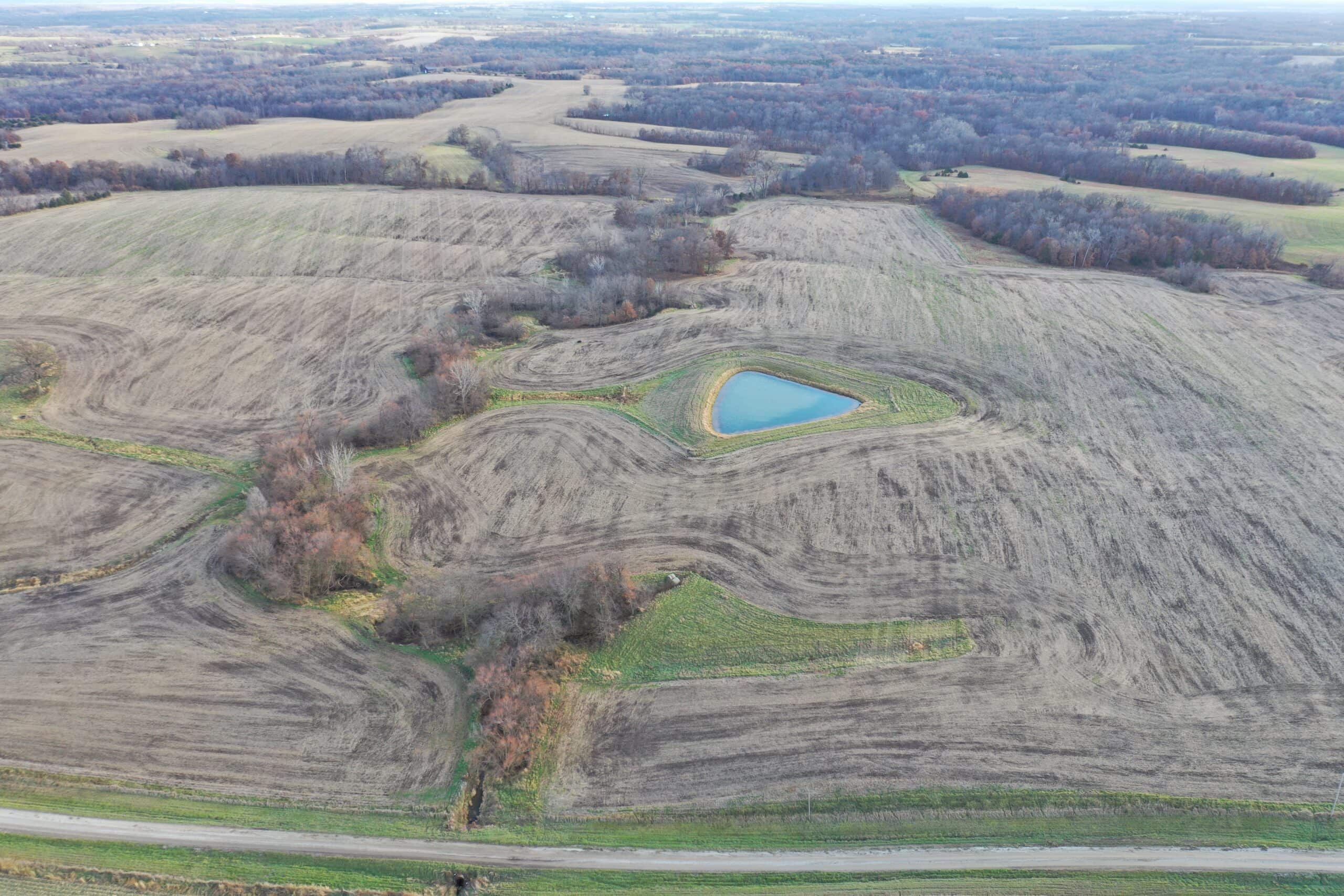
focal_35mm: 28
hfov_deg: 65.5
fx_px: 1045
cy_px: 448
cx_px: 672
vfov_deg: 46.4
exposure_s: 1/80
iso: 100
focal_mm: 10.26
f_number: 3.5
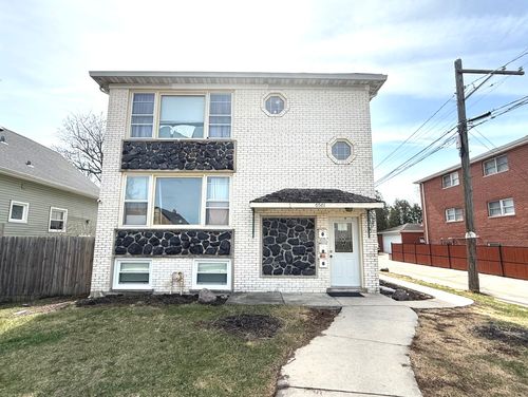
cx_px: 264
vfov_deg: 85.8
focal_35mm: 14
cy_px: 198
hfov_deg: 102.0
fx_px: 214
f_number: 2.2
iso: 50
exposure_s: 1/1848
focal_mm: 2.22
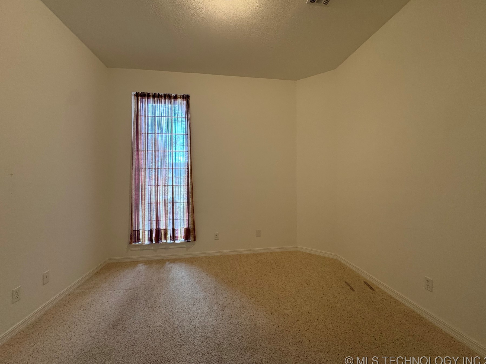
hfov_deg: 98.1
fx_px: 211
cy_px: 177
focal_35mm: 15
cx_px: 251
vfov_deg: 81.7
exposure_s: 1/60
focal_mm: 2.22
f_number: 2.2
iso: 250
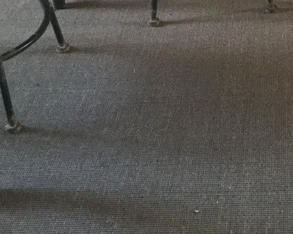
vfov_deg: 14.7
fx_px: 850
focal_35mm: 98
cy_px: -108
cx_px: 297
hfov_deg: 19.0
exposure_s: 1/25
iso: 200
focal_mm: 3.3
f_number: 2.4
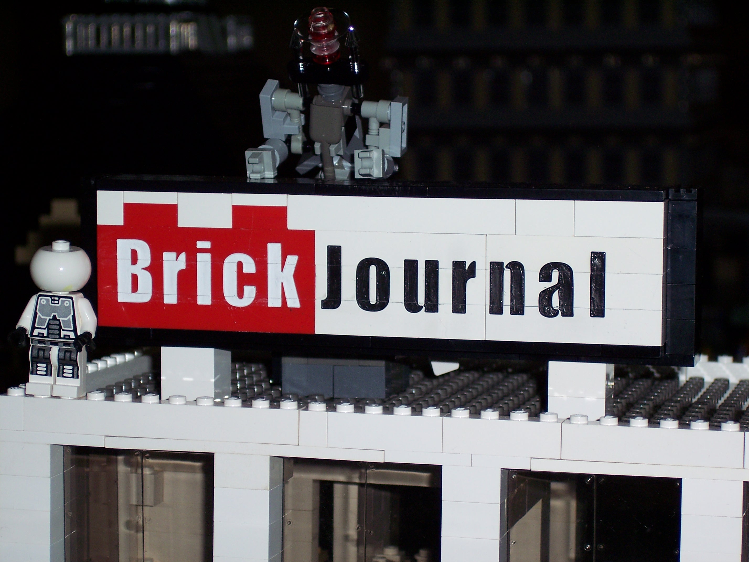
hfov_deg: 16.8
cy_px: 281
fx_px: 2532
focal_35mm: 117
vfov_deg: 12.7
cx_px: 374
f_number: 4.8
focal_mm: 24
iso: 100
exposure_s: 1/125
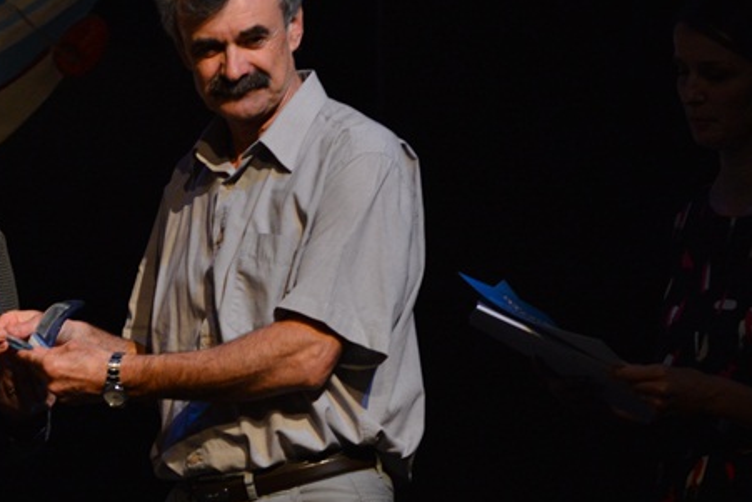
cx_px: 58
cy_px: 275
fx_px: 9486
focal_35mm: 454
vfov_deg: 3.0
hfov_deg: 4.5
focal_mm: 200
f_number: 4.5
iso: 2000
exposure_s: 1/160
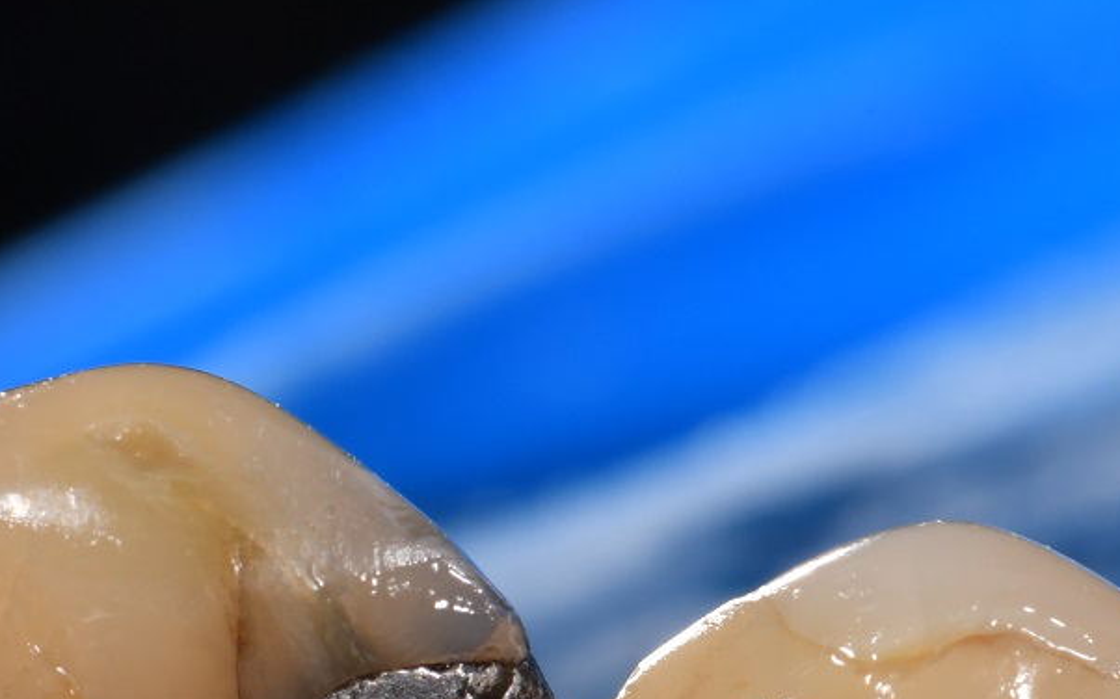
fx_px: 10956
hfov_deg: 5.8
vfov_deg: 3.7
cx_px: 52
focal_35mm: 359
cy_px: 634
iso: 200
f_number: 32
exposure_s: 1/160
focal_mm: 105
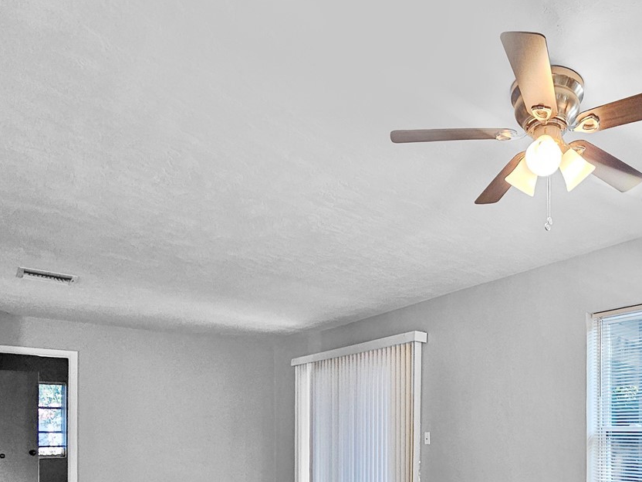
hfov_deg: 64.4
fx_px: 464
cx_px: 495
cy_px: 402
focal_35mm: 25
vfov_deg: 50.7
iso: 125
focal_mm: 2.2
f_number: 2.2
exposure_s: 1/60
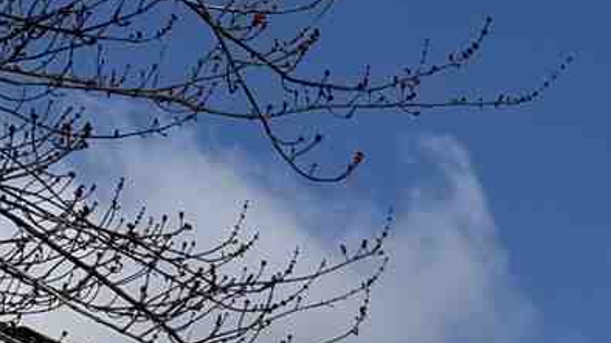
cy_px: 1256
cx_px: 1115
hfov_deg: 10.0
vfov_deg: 5.4
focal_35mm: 204
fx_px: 3303
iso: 80
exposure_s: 1/10309
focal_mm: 6.76
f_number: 1.78
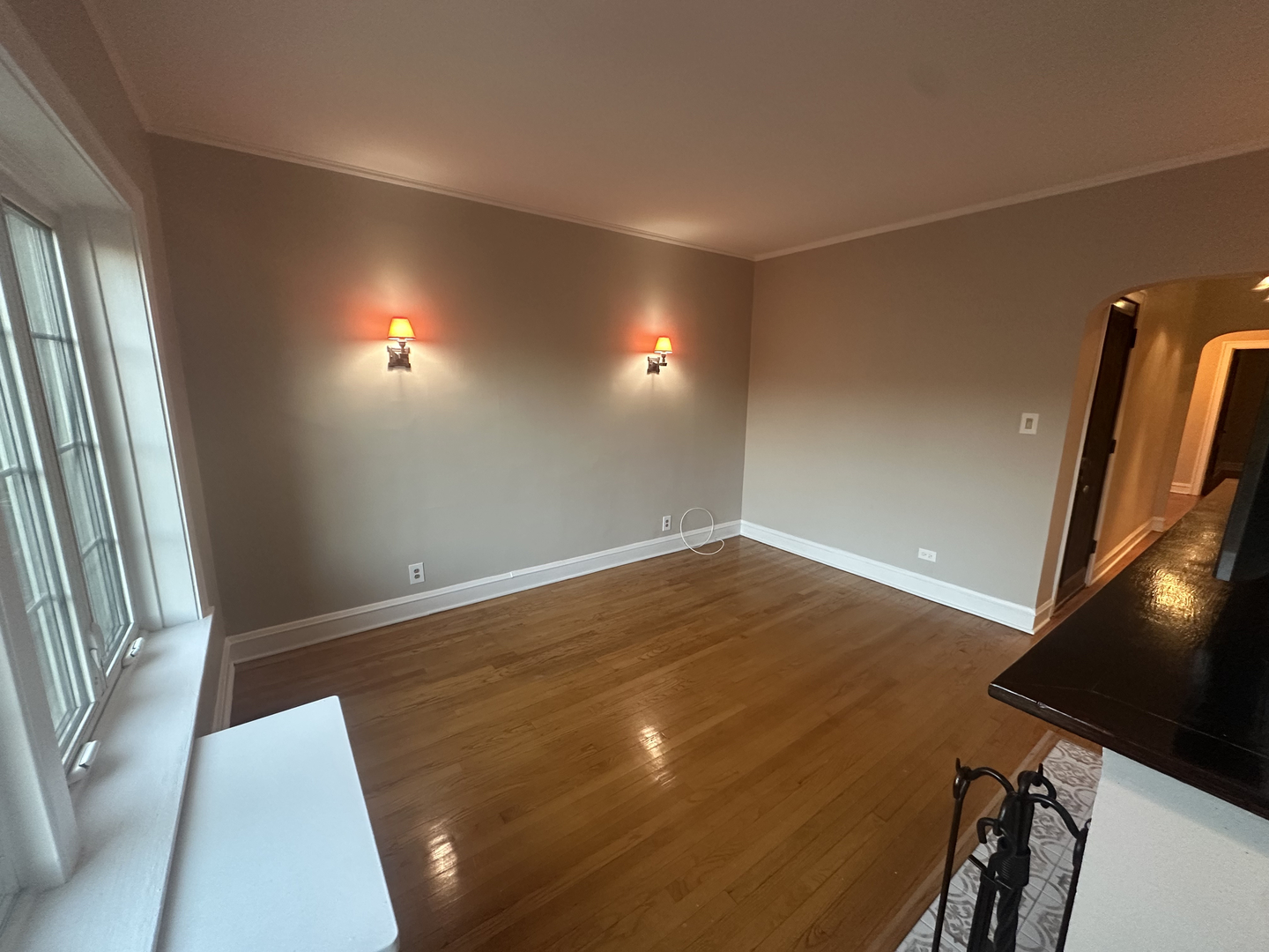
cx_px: 634
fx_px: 513
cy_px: 476
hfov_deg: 102.1
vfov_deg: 85.7
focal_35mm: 14
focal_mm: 2.22
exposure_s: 1/60
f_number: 2.2
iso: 320
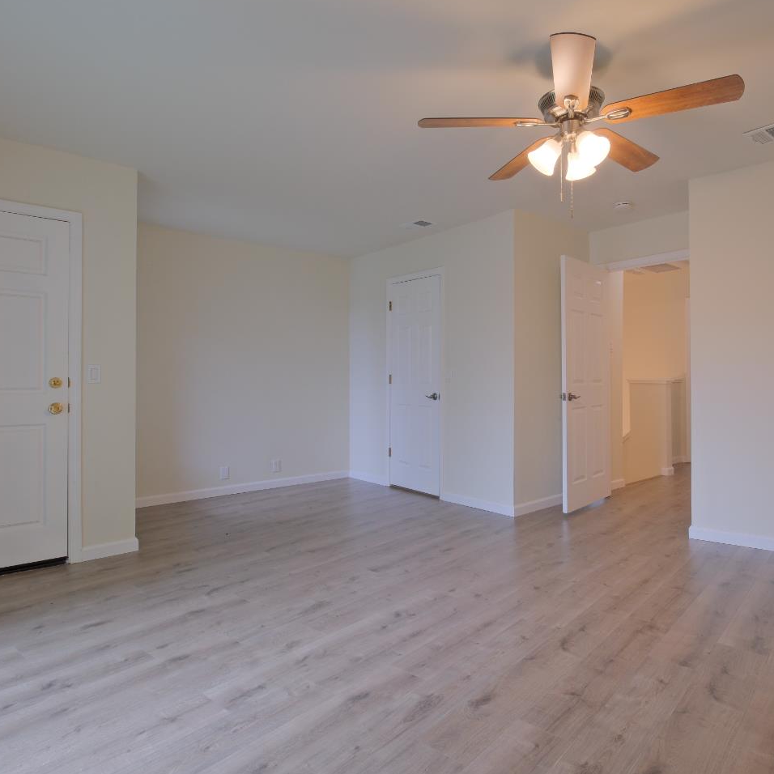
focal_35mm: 20
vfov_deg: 74.8
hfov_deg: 74.2
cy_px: 381
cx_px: 456
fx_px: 506
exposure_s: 1/6.5
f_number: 8
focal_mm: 10
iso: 500
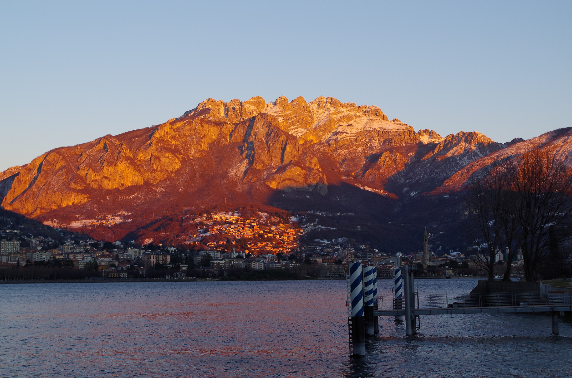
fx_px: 904
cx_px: 286
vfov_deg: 23.7
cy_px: 189
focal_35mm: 57
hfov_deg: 35.1
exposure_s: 1/60
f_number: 7.1
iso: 200
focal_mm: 37.5
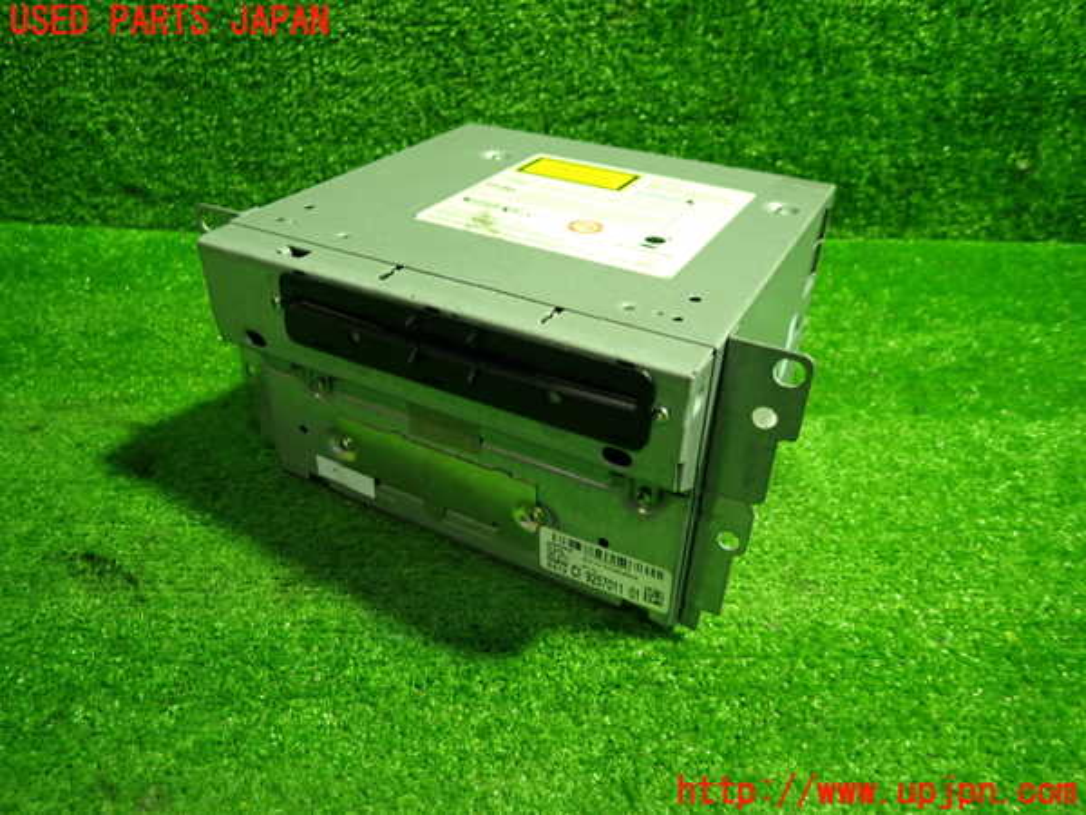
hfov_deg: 69.4
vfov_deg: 54.9
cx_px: 543
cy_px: 408
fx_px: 784
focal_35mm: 25
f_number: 2
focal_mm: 4.5
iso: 320
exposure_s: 1/30
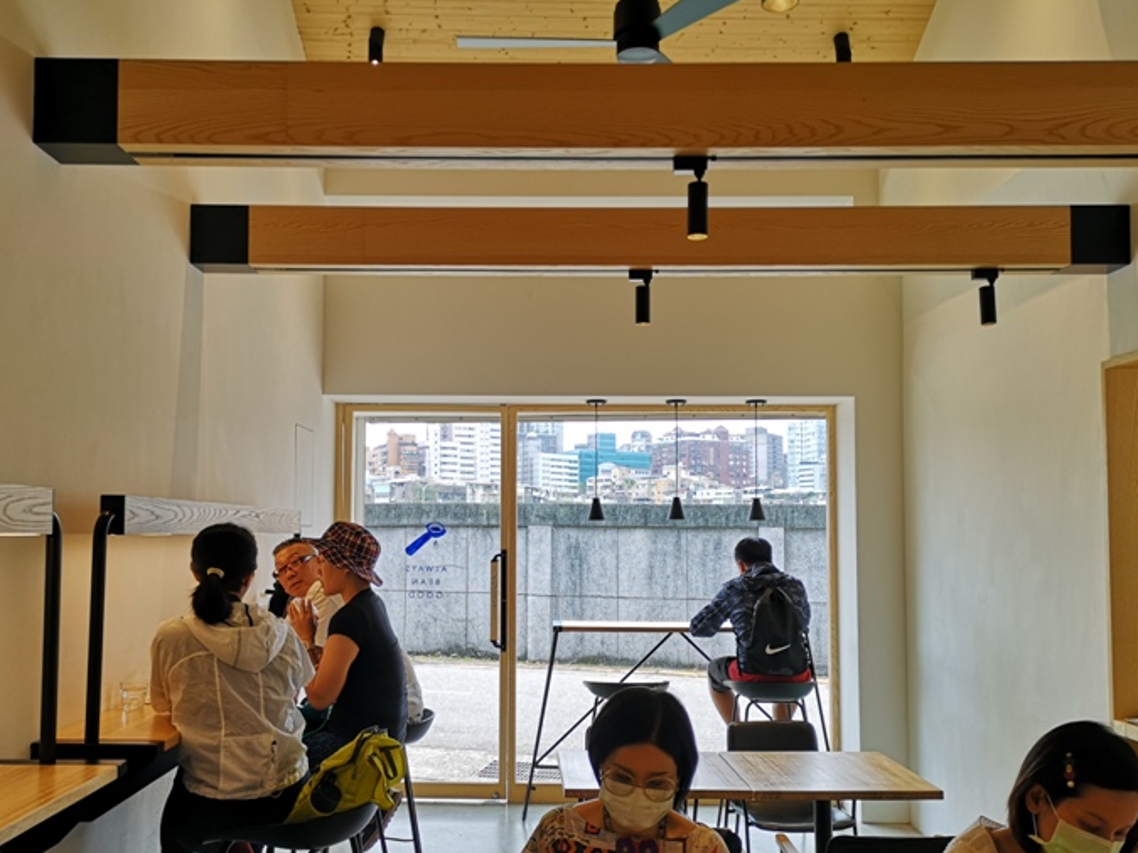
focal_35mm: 32
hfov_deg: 56.8
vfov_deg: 44.0
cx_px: 531
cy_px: 486
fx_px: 1052
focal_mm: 3.95
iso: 50
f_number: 1.8
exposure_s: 1/225
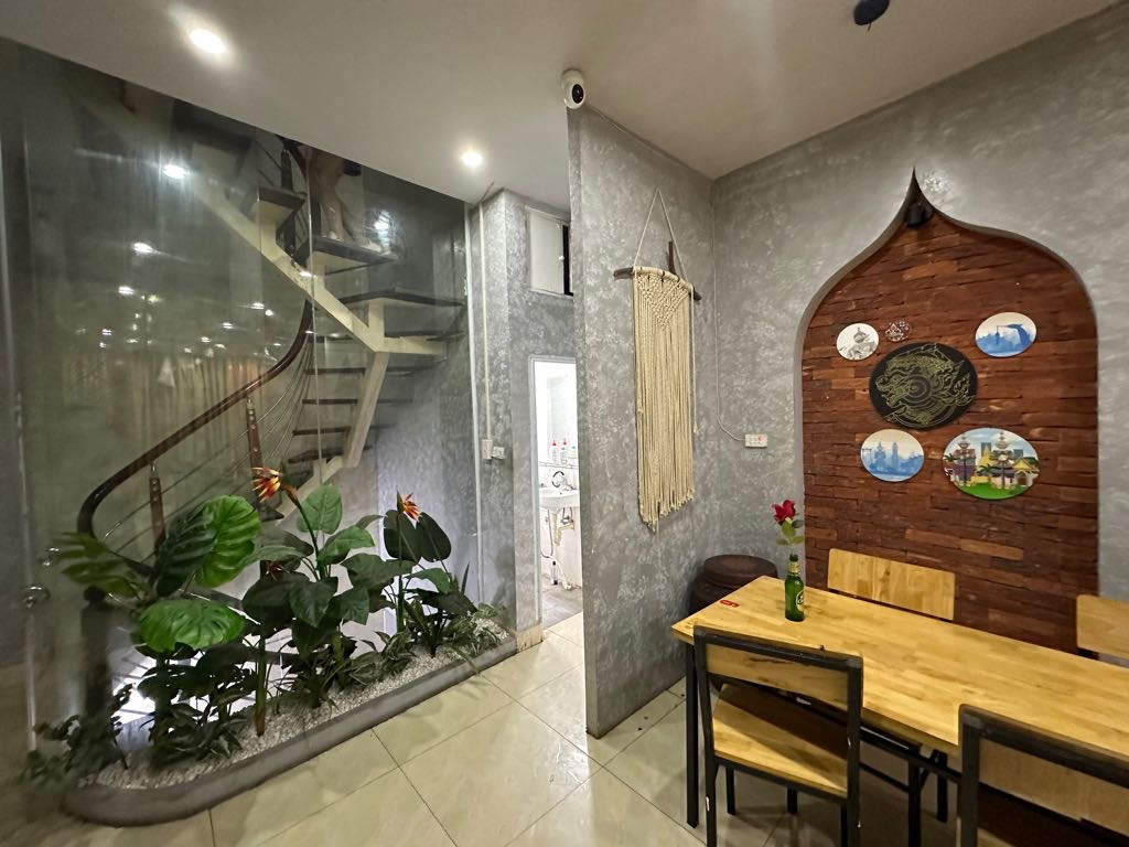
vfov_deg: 85.7
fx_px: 457
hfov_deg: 102.1
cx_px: 564
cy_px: 424
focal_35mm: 14
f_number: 2.2
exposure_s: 1/50
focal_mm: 2.22
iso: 800
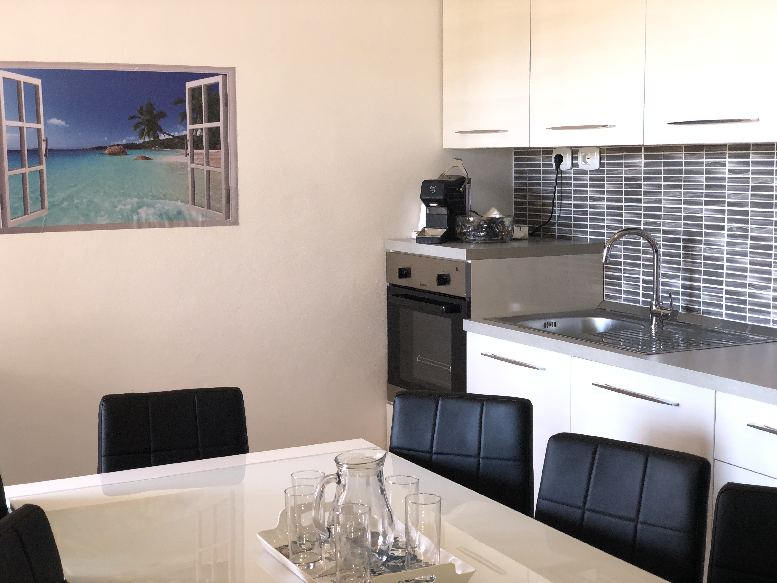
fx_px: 1167
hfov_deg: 36.8
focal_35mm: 52
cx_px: 388
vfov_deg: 28.0
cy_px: 292
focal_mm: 6
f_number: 2.4
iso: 32
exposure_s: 1/33
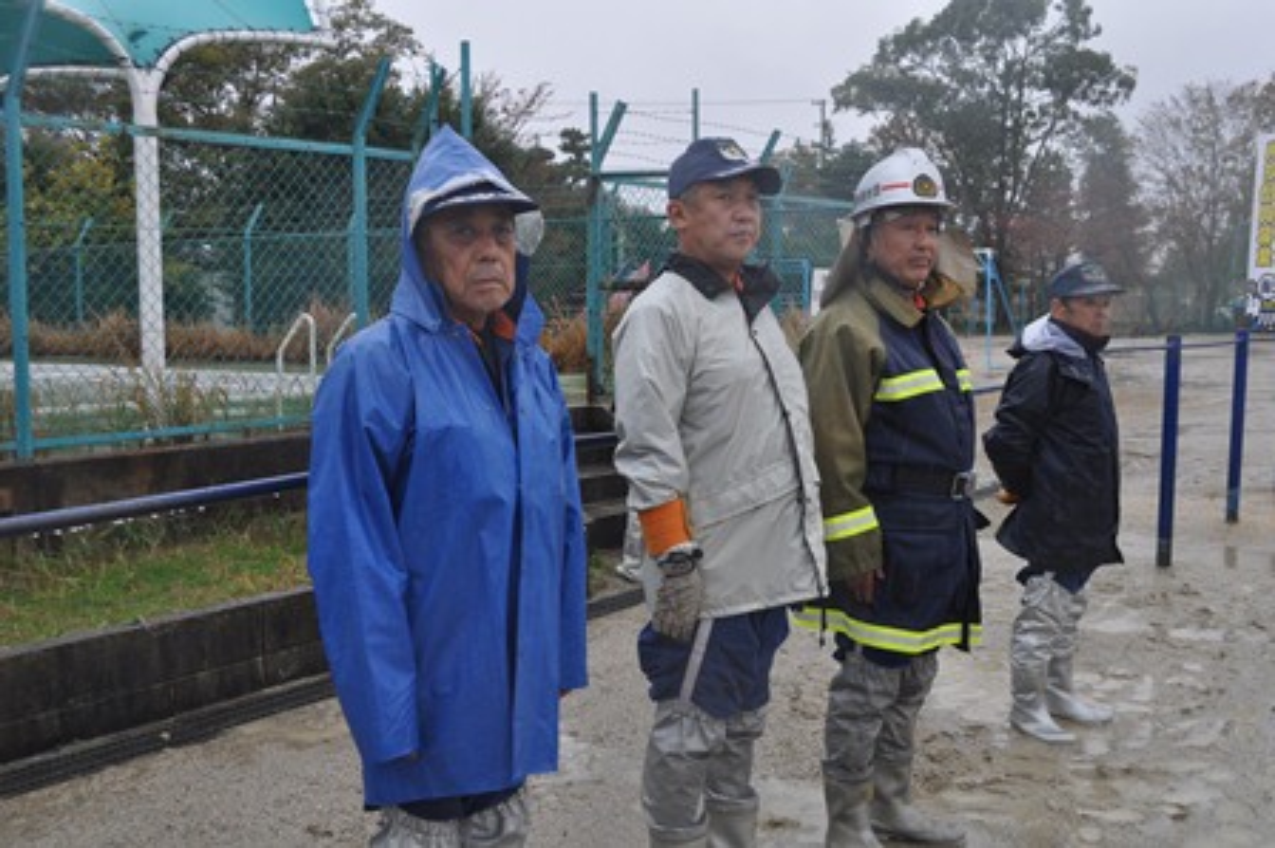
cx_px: 638
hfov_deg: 49.6
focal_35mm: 39
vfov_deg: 34.2
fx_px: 1380
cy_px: 424
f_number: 6.3
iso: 200
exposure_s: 1/160
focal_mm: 26
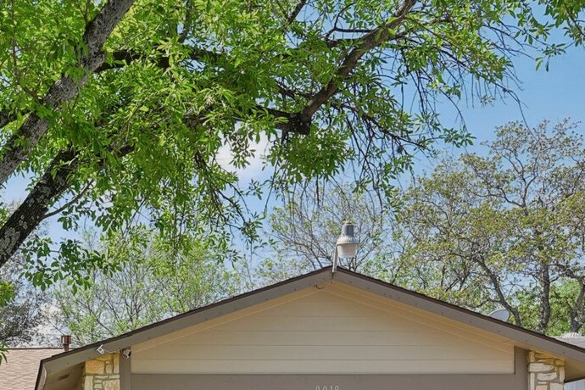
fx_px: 877
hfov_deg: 34.7
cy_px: 345
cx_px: 56
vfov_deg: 24.4
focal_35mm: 54
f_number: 8
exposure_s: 1/160
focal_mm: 23
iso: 400
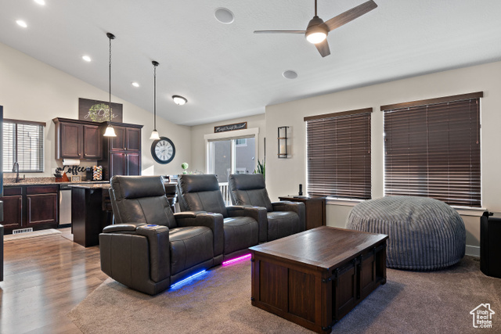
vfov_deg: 63.2
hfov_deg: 85.4
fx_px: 271
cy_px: 167
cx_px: 250
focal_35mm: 20
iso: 500
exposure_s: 1/3
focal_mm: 19.5
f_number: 8
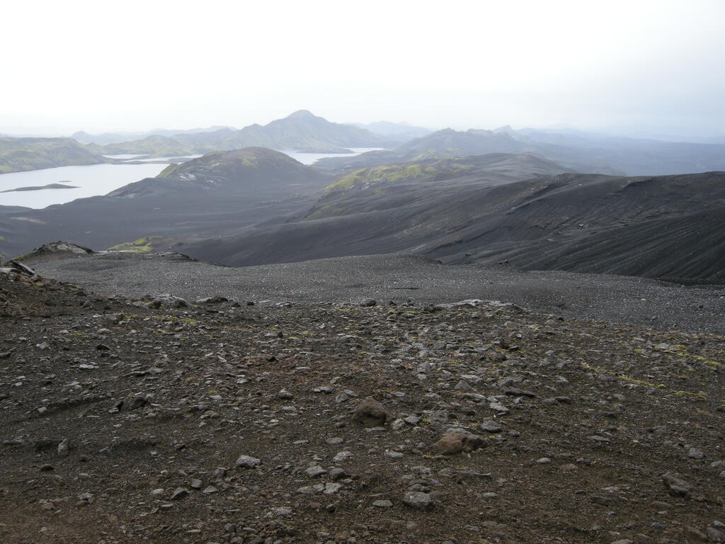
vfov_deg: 40.7
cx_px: 362
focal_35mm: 35
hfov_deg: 52.6
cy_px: 272
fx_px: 733
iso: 100
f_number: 4.8
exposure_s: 1/230
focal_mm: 7.5
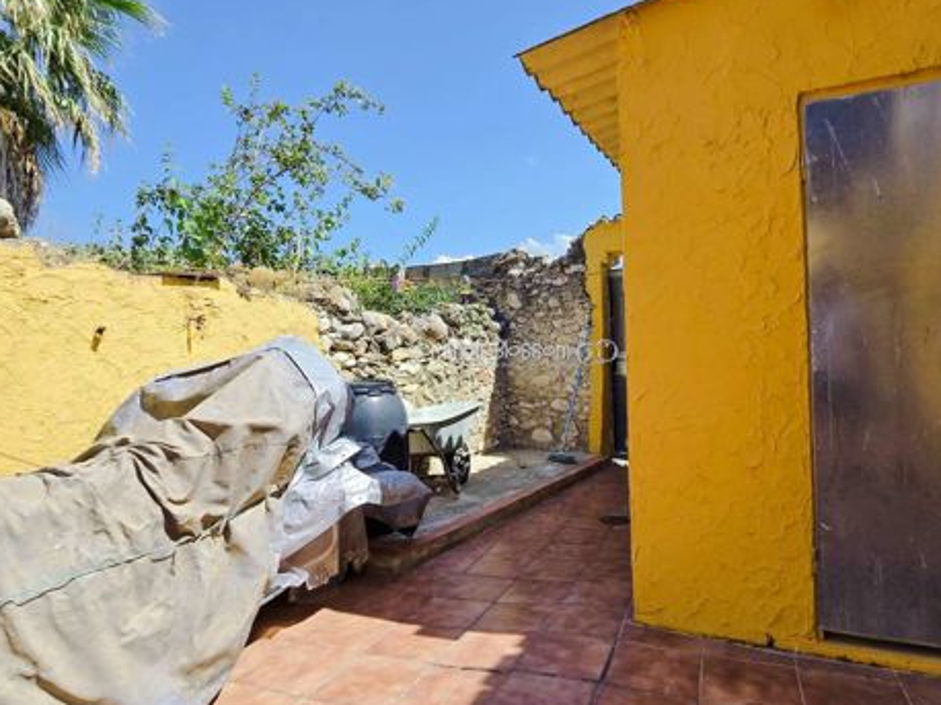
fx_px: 543
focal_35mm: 20
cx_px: 517
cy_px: 351
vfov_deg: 65.9
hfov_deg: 81.5
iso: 50
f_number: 2.2
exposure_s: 1/1789
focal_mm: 2.2
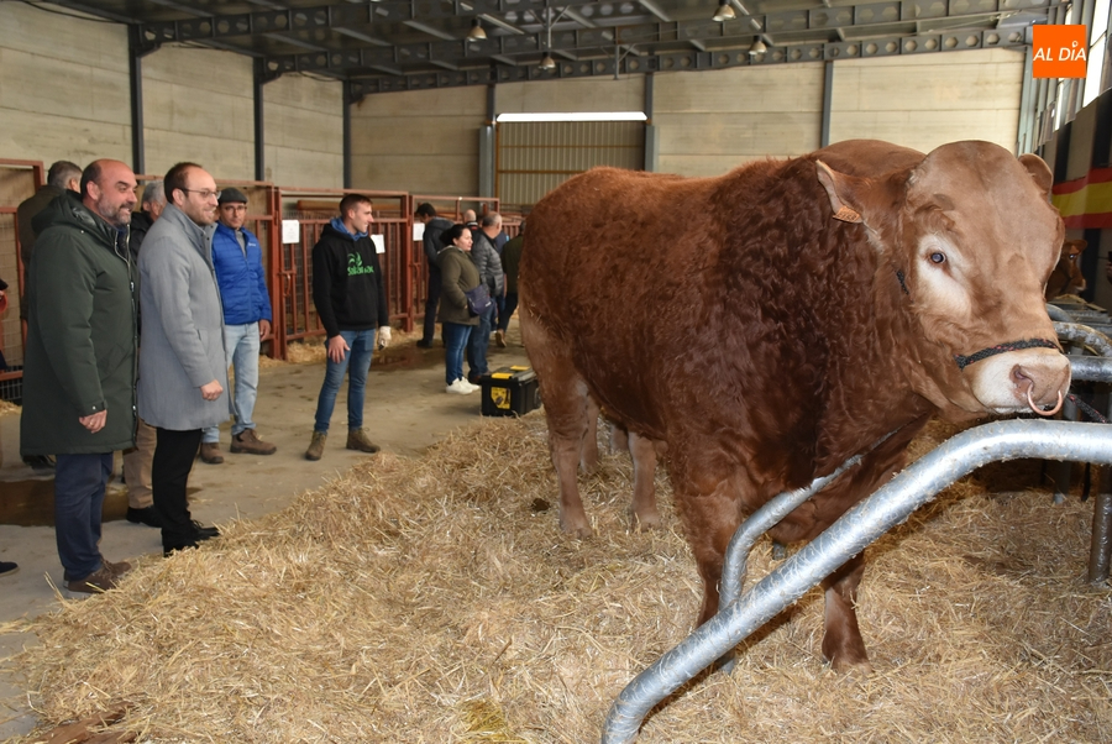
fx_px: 1067
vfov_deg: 38.4
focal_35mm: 34
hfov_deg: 55.1
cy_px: 372
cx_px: 556
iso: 800
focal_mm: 23
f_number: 3.8
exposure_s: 1/60
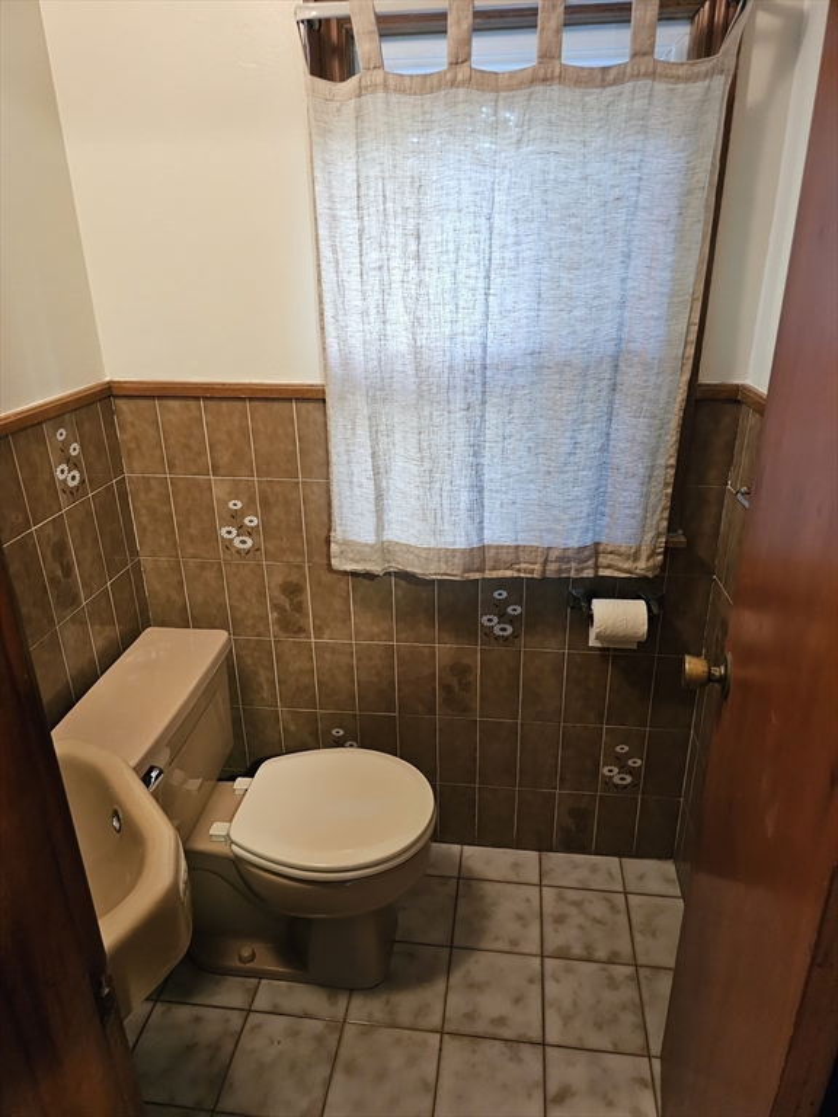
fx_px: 742
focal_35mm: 23
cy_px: 558
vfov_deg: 73.9
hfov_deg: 58.9
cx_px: 419
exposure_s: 1/120
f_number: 1.7
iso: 1000
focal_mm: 6.3
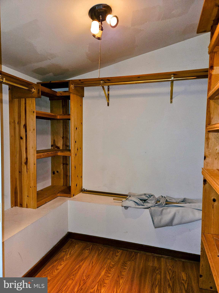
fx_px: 194
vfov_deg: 73.9
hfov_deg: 58.9
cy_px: 146
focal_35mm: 23
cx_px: 110
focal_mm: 5.4
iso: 100
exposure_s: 1/24
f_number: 1.8
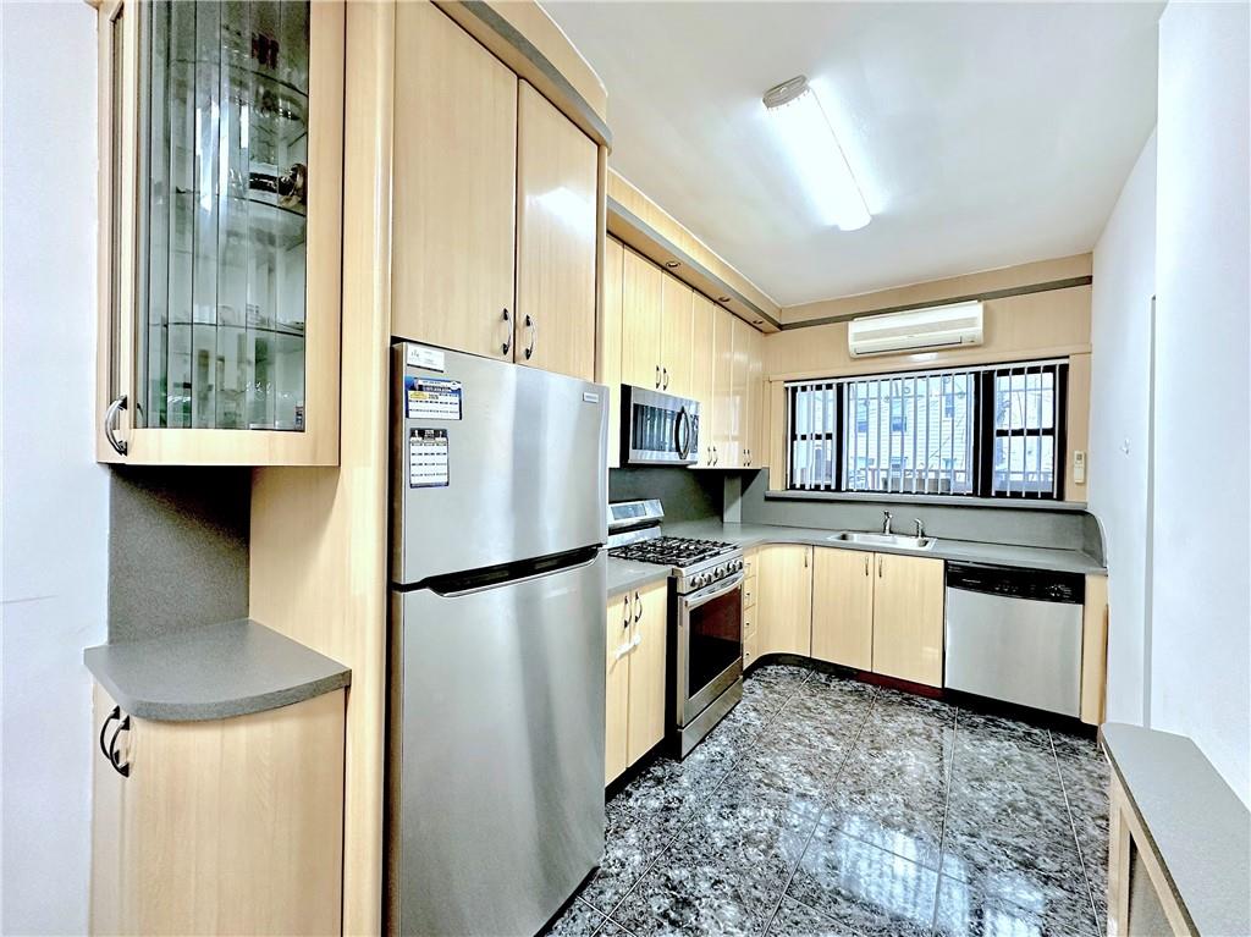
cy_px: 468
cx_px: 626
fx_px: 506
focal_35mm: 14
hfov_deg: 102.1
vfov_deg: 85.6
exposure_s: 1/60
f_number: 2.2
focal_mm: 2.22
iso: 250
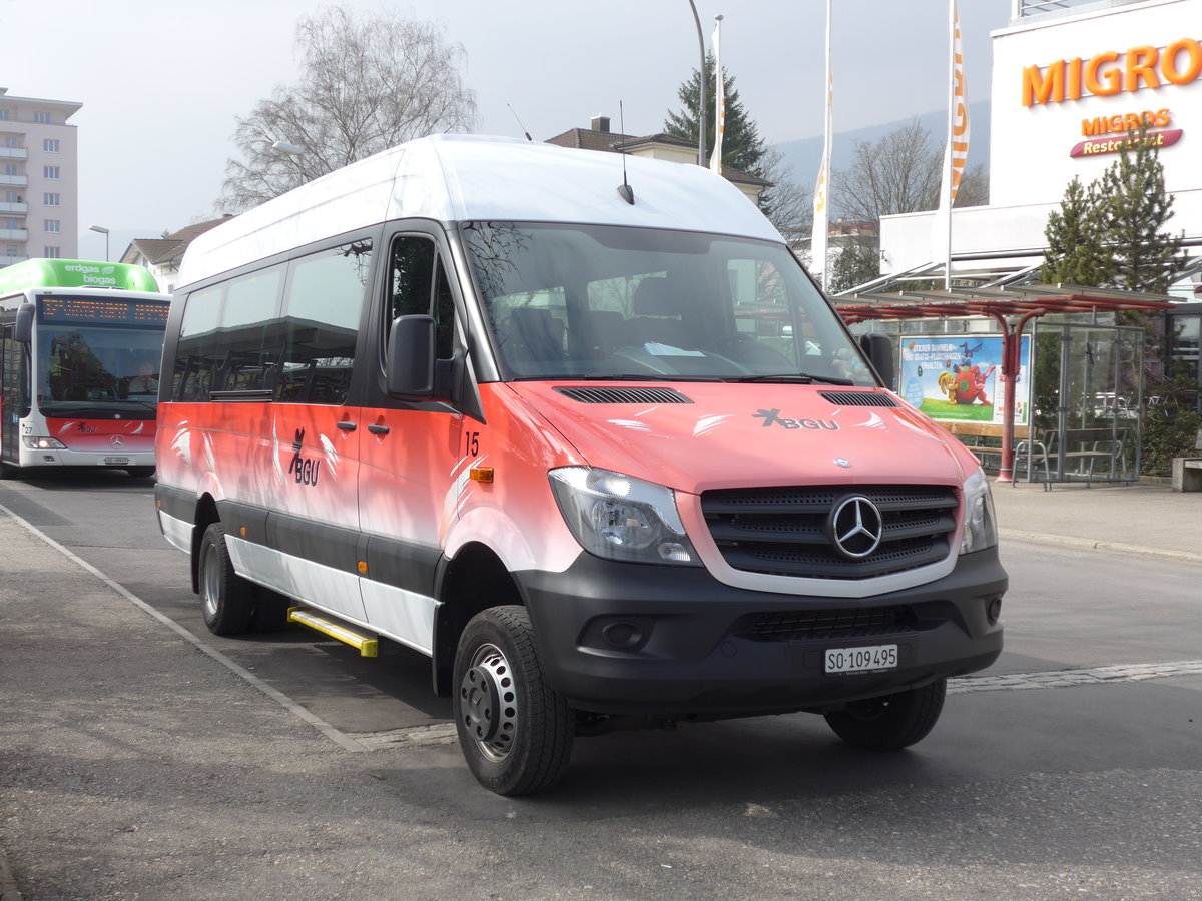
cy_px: 450
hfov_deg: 42.9
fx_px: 1528
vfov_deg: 32.9
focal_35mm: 44
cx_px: 601
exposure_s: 1/1000
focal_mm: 9.5
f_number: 3
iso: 80
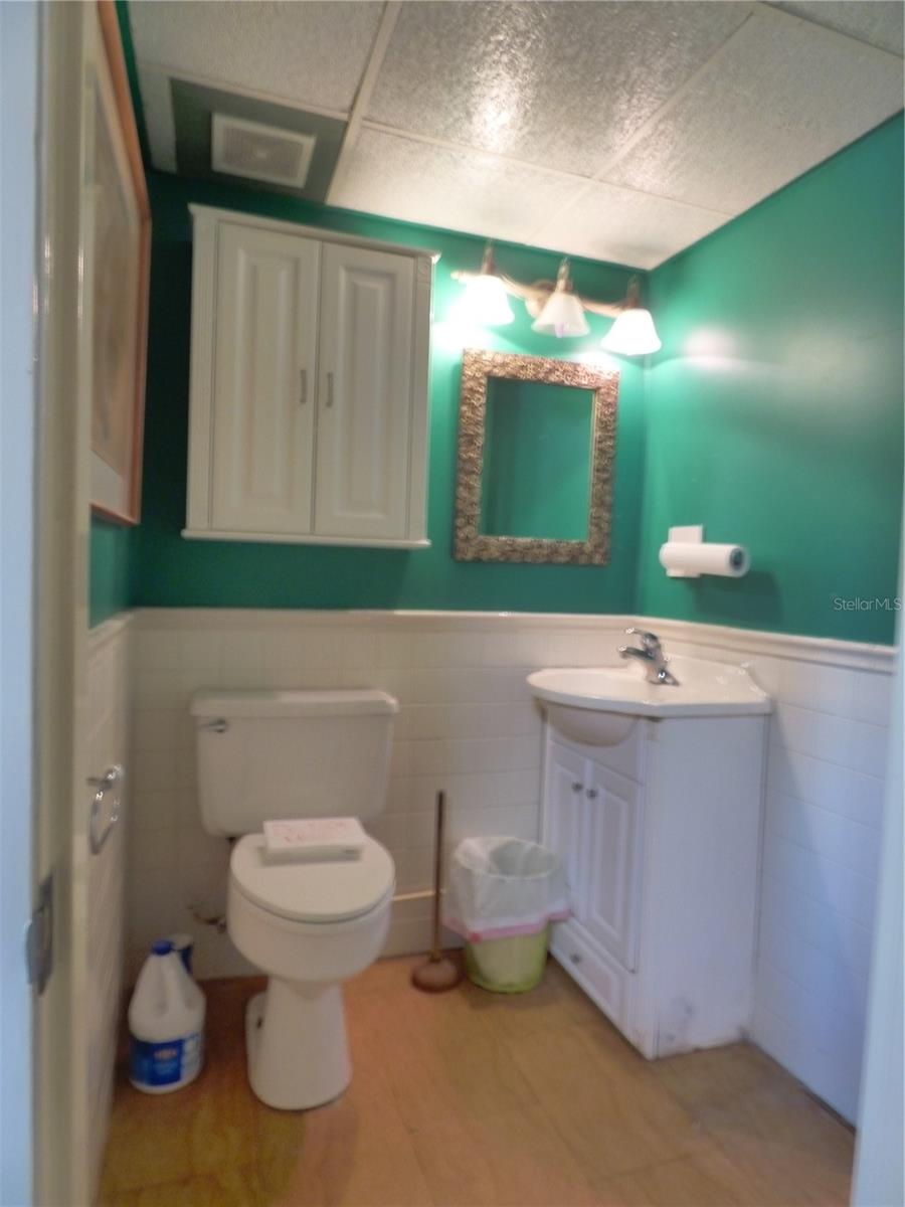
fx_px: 697
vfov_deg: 81.7
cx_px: 452
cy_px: 604
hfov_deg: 66.0
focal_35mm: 20
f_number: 2.8
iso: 400
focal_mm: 3.58
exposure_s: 1/8
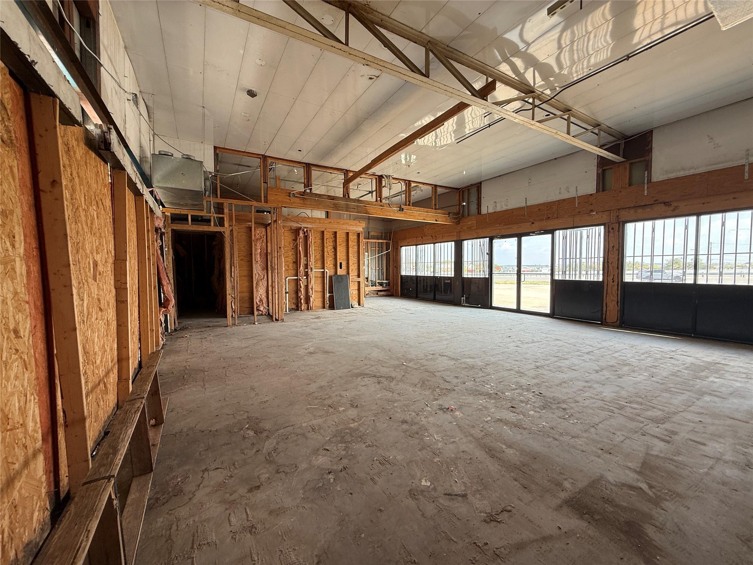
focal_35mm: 14
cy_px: 282
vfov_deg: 85.7
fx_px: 305
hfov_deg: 102.1
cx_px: 376
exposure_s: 1/99
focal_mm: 2.22
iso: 64
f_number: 2.2
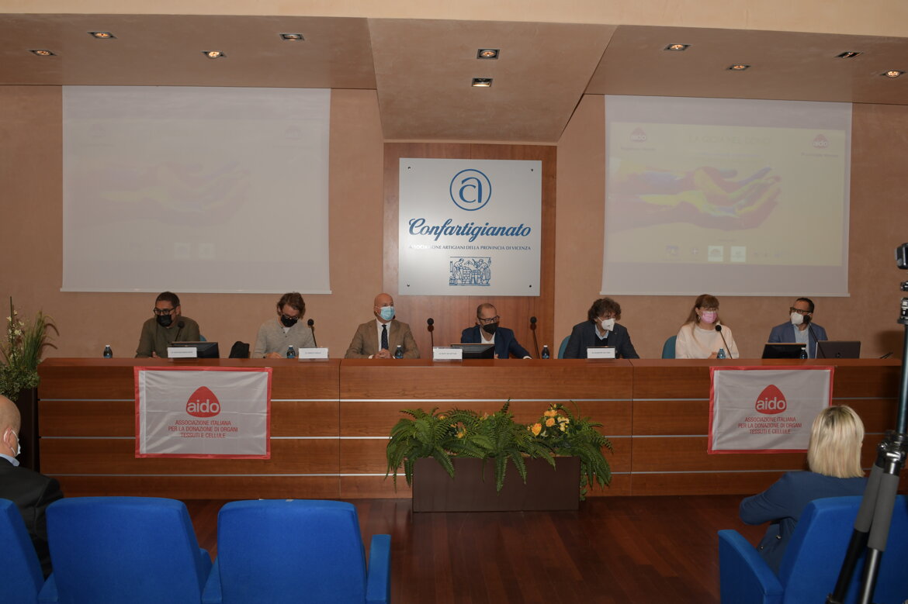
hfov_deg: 65.5
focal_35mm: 28
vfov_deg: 46.4
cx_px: 454
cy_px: 302
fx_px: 706
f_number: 6.3
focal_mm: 24
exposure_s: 1/60
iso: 500
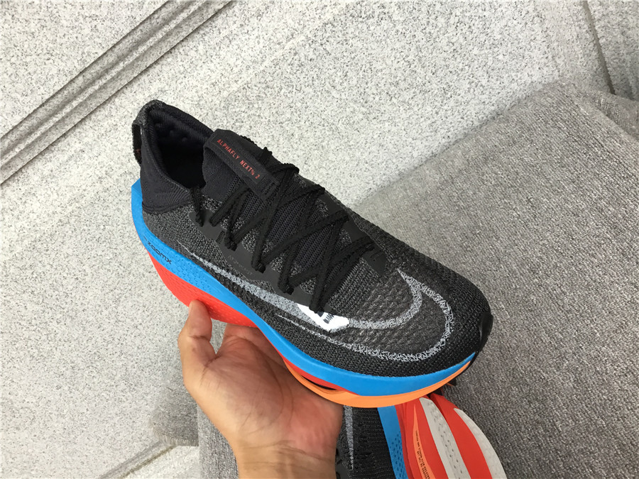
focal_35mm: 31
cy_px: 240
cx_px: 320
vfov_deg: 45.4
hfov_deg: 58.4
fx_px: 572
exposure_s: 1/33
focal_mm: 3.3
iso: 40
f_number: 2.4
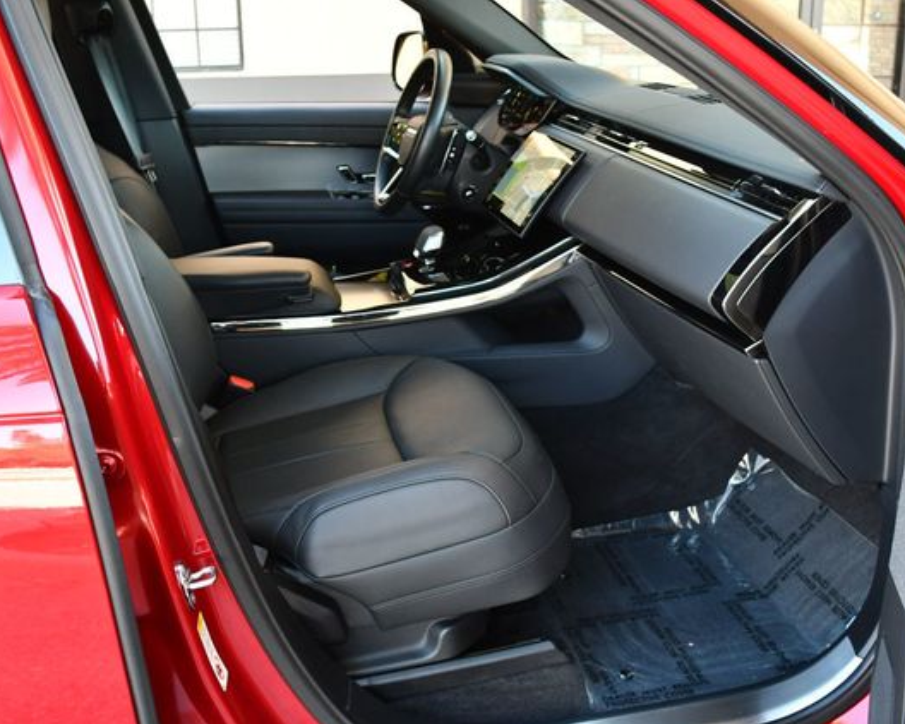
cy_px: 365
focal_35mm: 41
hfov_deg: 44.8
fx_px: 1098
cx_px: 483
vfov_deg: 36.5
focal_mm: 18
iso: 800
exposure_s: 1/200
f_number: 3.5
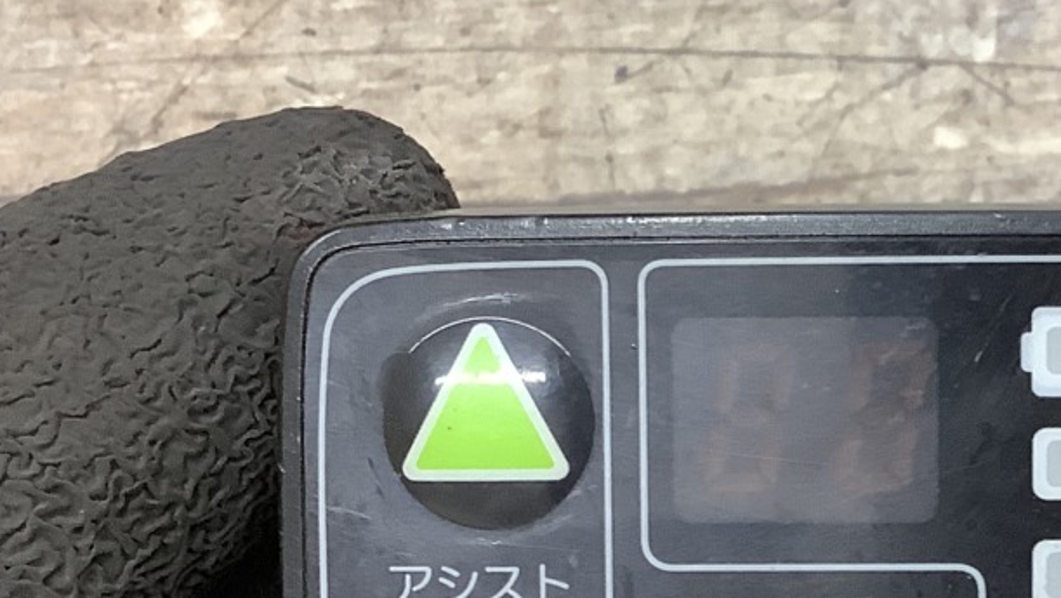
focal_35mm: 91
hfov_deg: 23.0
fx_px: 2561
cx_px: 877
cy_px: 585
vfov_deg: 13.1
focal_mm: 3.3
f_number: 2.4
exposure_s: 1/60
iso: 200
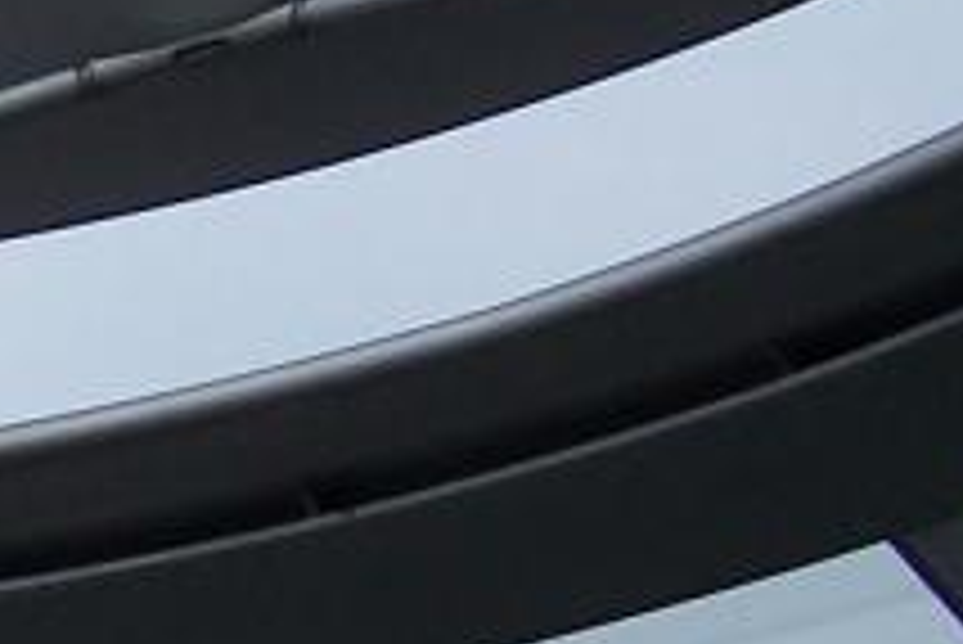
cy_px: 734
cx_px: -1084
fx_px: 4791
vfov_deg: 7.6
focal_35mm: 179
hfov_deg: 10.4
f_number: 3
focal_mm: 6
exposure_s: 1/500
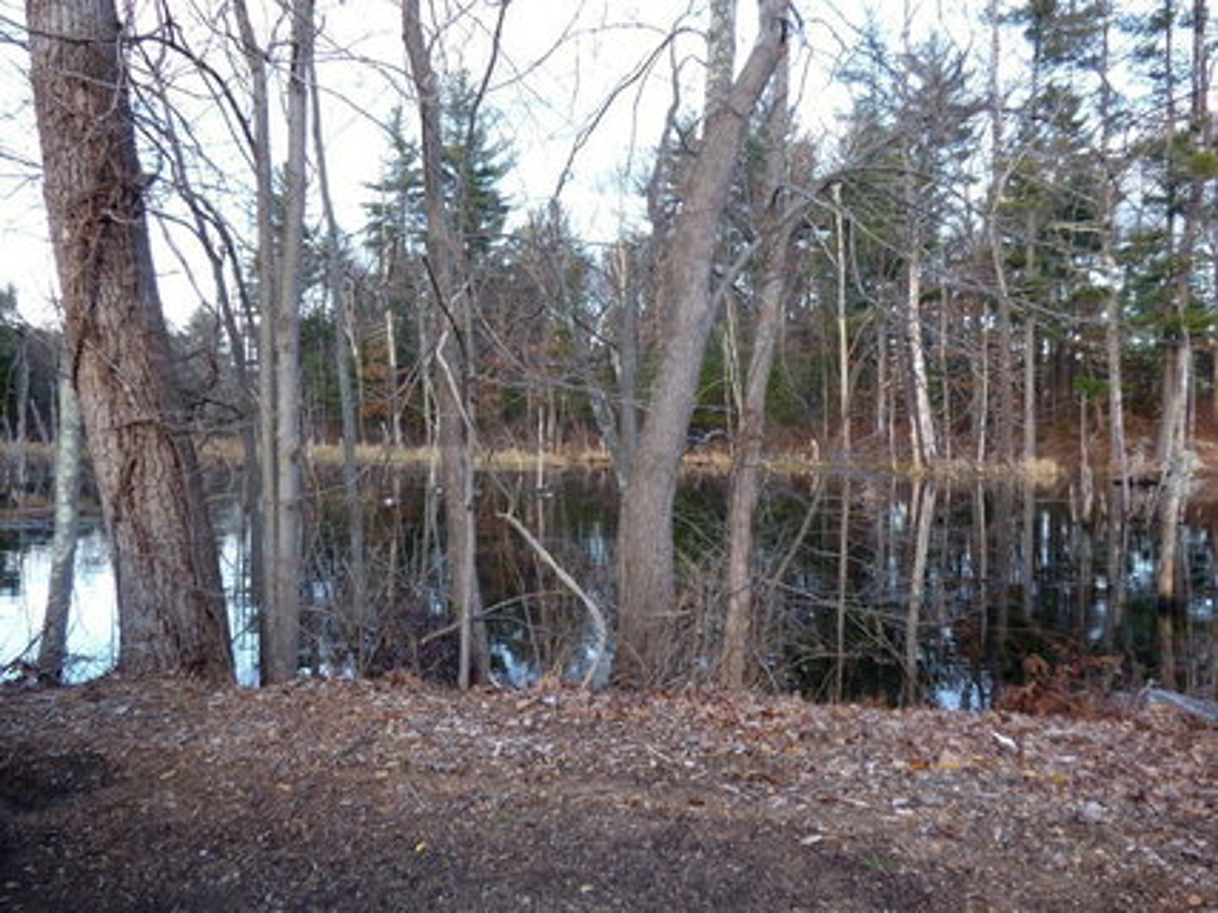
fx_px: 1055
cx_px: 609
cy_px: 456
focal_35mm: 30
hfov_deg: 60.0
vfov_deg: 46.8
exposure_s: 1/60
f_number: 3.3
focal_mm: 5.29
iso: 125
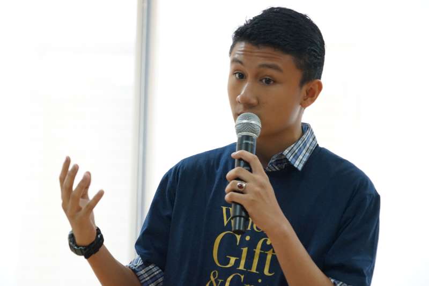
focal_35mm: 132
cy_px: 143
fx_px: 1573
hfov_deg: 15.5
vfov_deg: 10.4
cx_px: 214
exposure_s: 1/100
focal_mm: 132
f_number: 6.3
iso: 6400
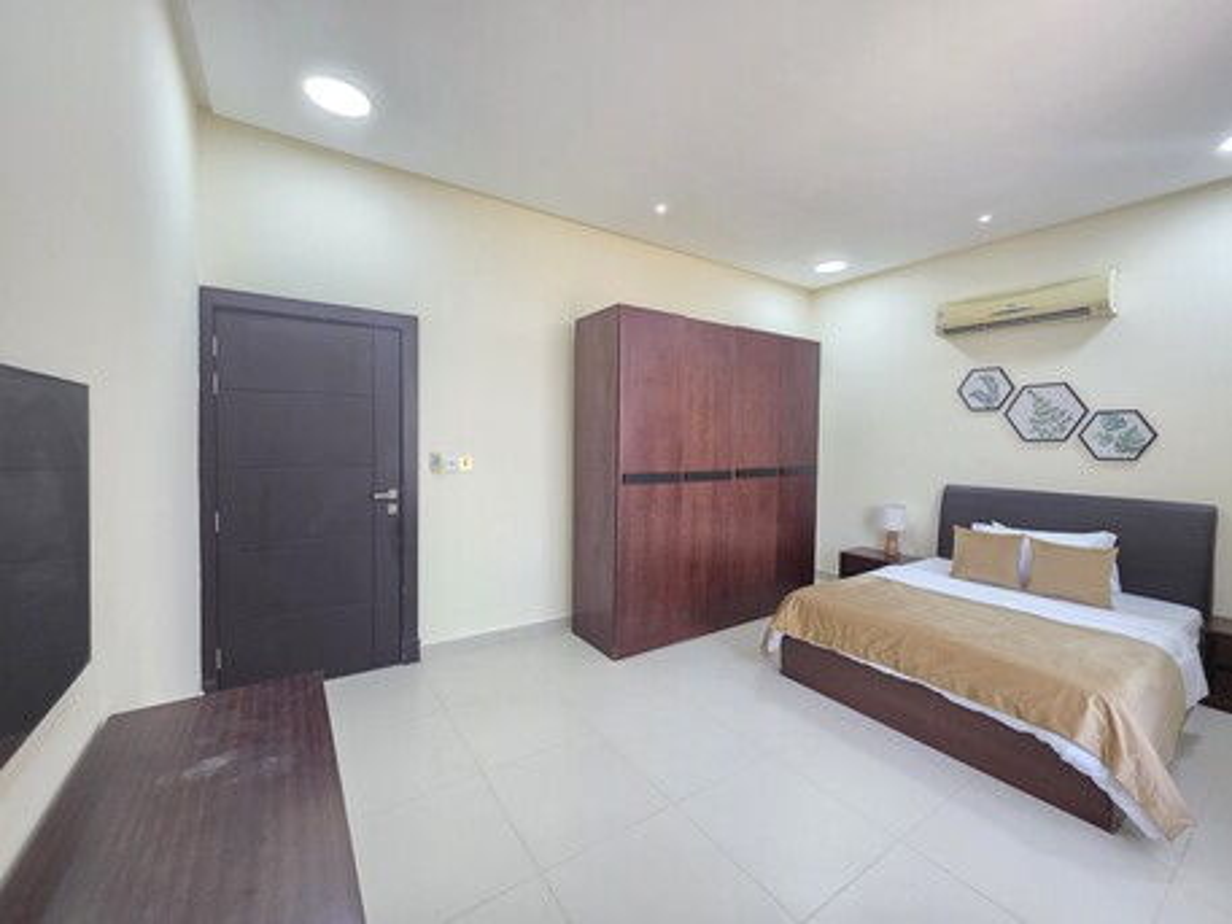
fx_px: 463
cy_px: 462
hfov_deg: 106.2
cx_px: 616
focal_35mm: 13
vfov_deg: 89.9
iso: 160
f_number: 1.9
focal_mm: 2.2
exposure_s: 1/100
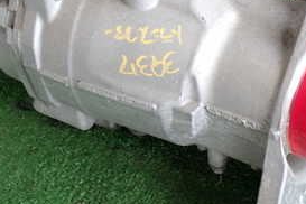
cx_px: 175
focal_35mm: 87
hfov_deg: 23.4
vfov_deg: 15.7
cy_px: 84
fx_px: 739
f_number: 2.7
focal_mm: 6.83
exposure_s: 1/80
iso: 100
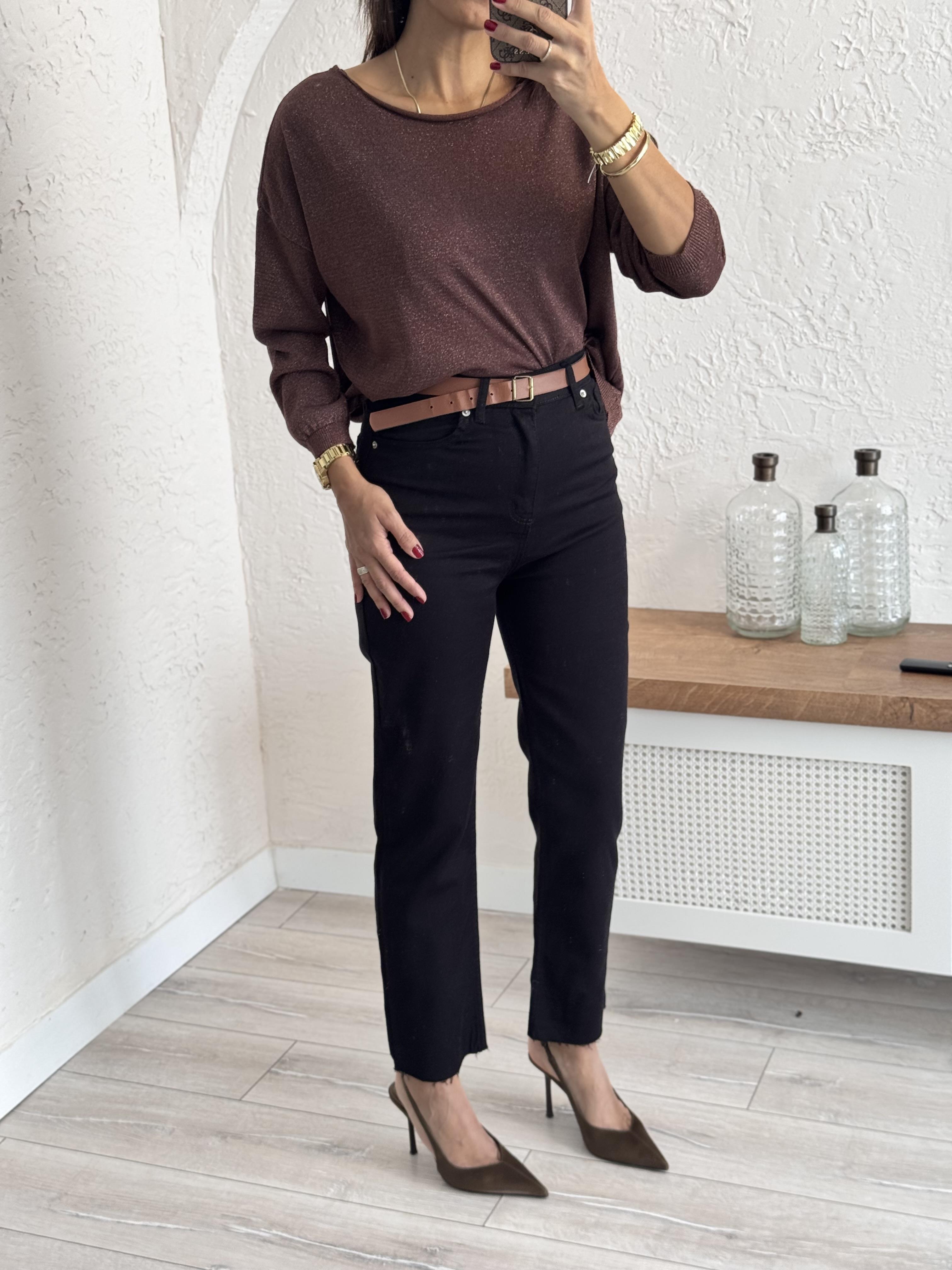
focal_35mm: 48
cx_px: 476
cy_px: 635
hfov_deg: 30.3
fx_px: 1760
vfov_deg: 39.7
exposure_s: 1/121
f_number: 1.78
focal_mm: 6.76
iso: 64
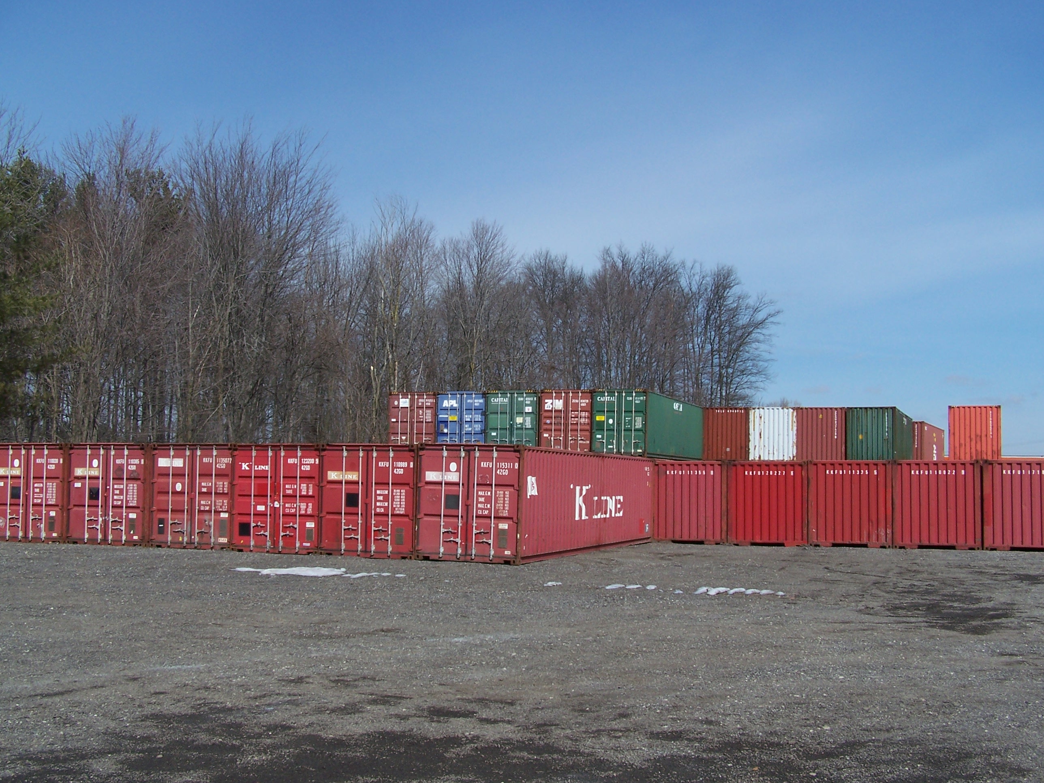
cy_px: 392
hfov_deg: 49.0
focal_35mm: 38
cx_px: 522
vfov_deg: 37.7
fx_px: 1146
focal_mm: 6.3
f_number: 5.6
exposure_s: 1/500
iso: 80
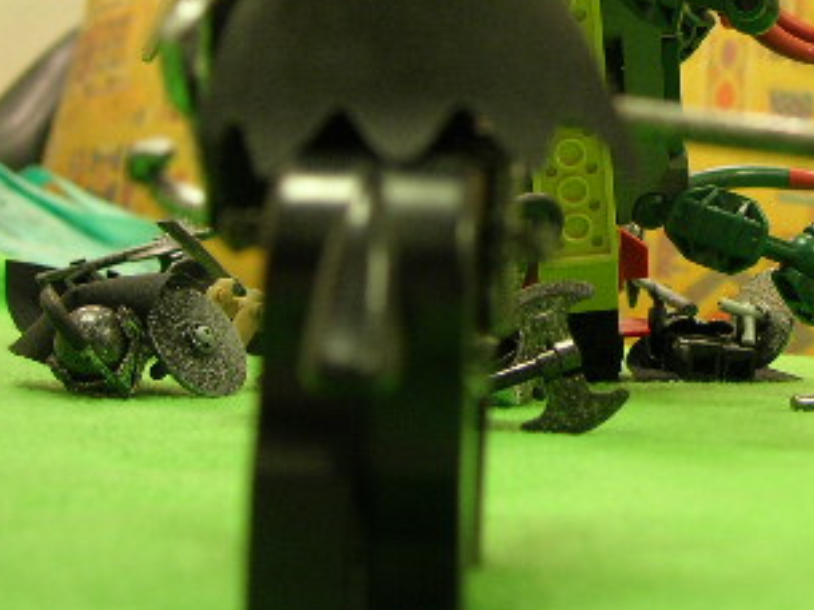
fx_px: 1881
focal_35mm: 80
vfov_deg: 17.9
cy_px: -16
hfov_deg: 23.9
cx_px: 694
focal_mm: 7.8
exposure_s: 1/4.1
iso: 93
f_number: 2.8
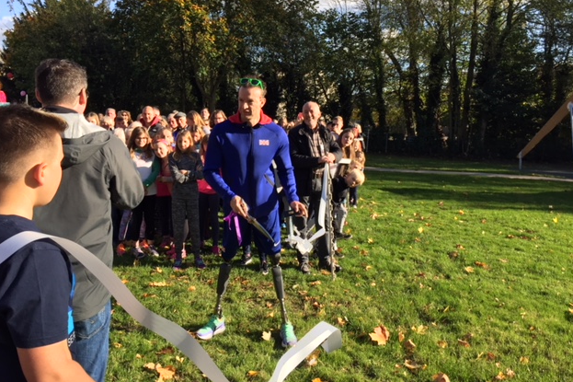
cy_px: 170
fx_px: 493
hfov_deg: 60.3
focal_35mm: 31
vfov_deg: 42.2
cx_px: 281
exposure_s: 1/842
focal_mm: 4.15
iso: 32
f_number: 2.2
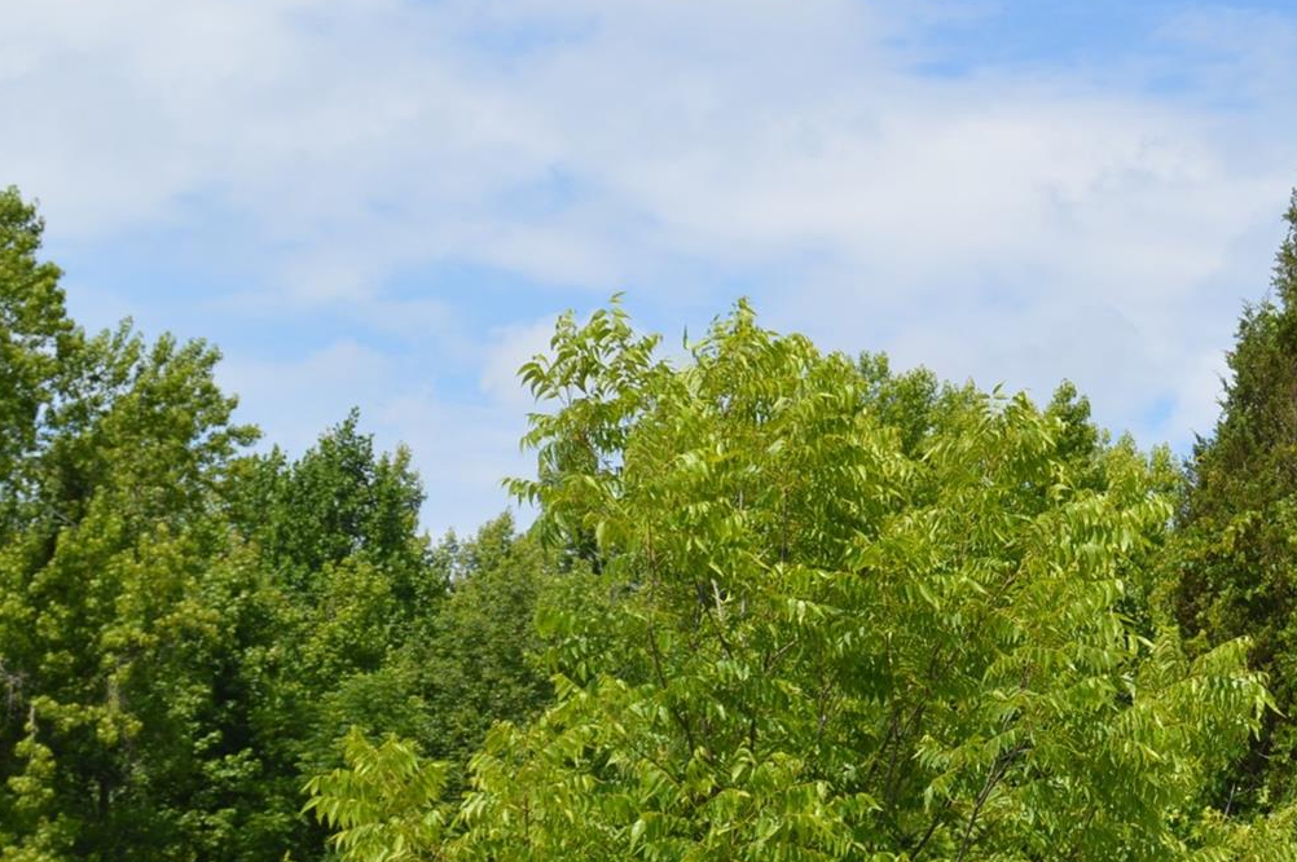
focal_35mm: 92
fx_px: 3311
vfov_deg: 14.8
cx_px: 1124
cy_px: 555
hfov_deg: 21.7
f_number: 8
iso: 100
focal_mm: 30
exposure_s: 1/250
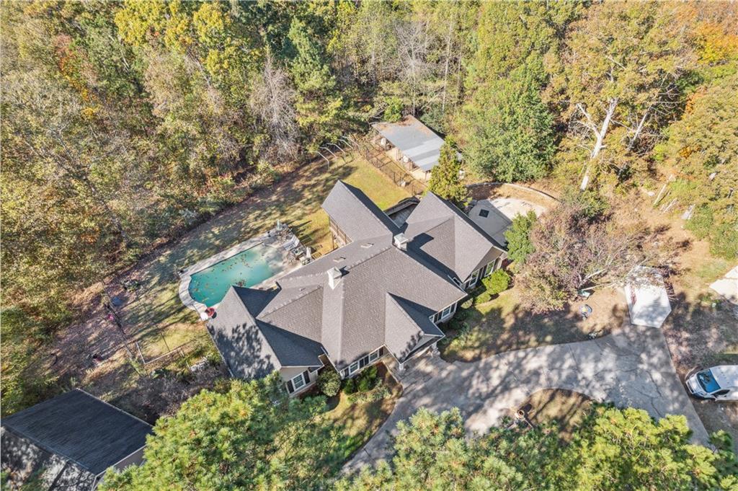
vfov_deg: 57.1
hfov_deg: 78.6
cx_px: 369
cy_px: 246
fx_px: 451
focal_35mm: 22
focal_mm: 8.4
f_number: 2.8
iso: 100
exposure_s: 1/500
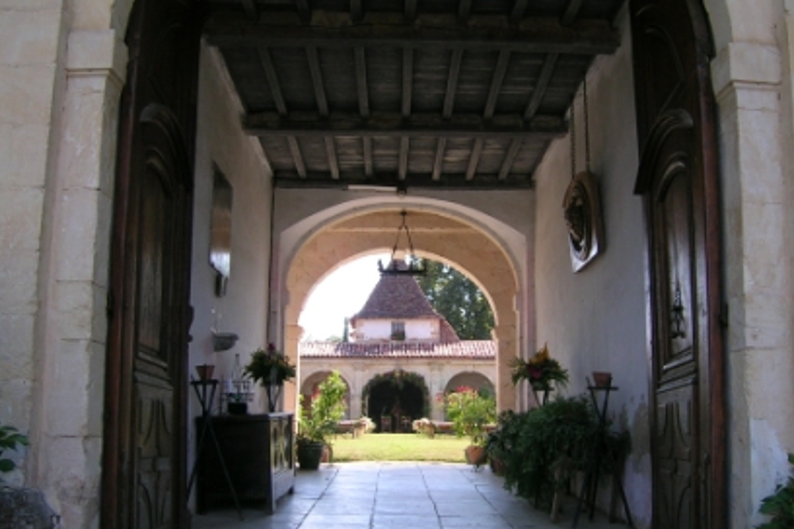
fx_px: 882
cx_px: 393
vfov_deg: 33.3
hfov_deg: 48.5
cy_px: 325
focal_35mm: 40
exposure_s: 1/258
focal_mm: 5.4
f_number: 2.8
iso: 50
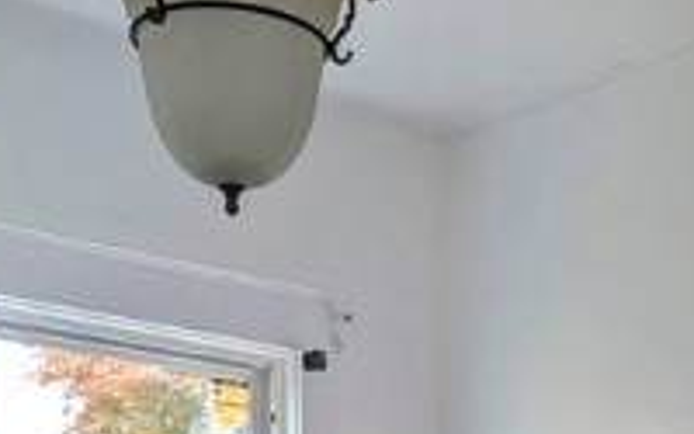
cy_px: 871
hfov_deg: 20.8
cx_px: 621
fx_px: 1854
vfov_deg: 11.9
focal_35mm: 98
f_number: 1.68
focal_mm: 6.9
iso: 18
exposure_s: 1/76.2
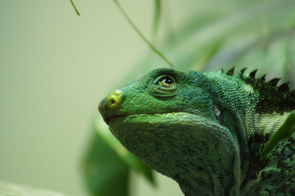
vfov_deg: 3.1
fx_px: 3685
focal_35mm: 450
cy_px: 98
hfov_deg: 4.6
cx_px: 148
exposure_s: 1/50
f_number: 5.6
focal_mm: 300
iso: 1600
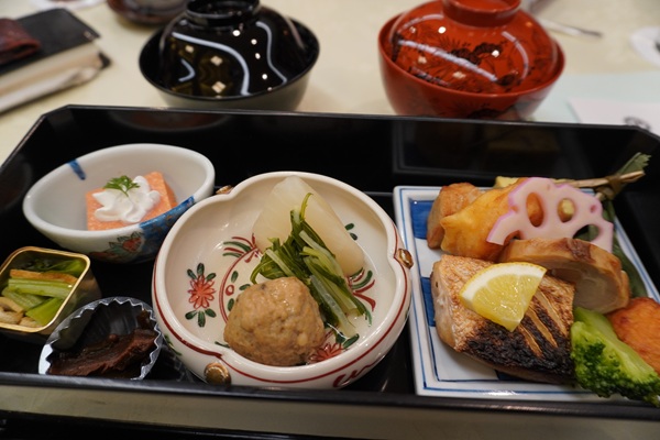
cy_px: 220
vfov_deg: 53.1
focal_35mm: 24
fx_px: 440
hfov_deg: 73.7
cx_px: 330
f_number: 4
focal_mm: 16
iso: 800
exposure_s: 1/60
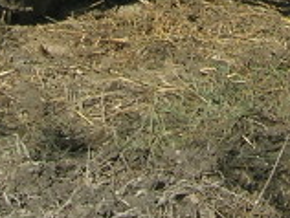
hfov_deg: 8.0
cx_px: 270
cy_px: -357
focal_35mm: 246
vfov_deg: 5.8
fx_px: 2064
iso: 64
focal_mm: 7.8
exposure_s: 1/579
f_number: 4.8
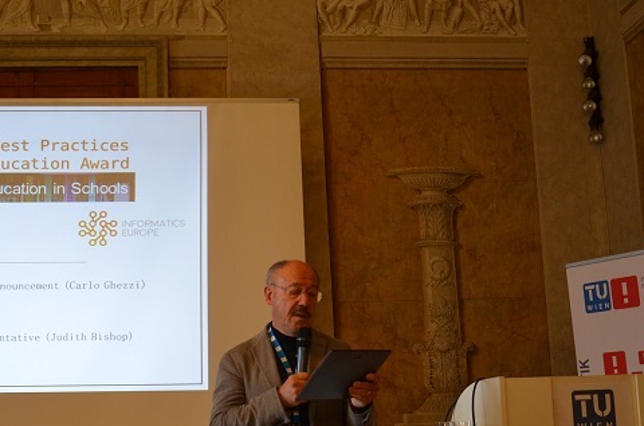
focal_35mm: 52
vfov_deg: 25.7
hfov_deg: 38.2
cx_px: 245
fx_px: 924
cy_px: 301
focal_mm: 21
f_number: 4
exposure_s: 1/60
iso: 800
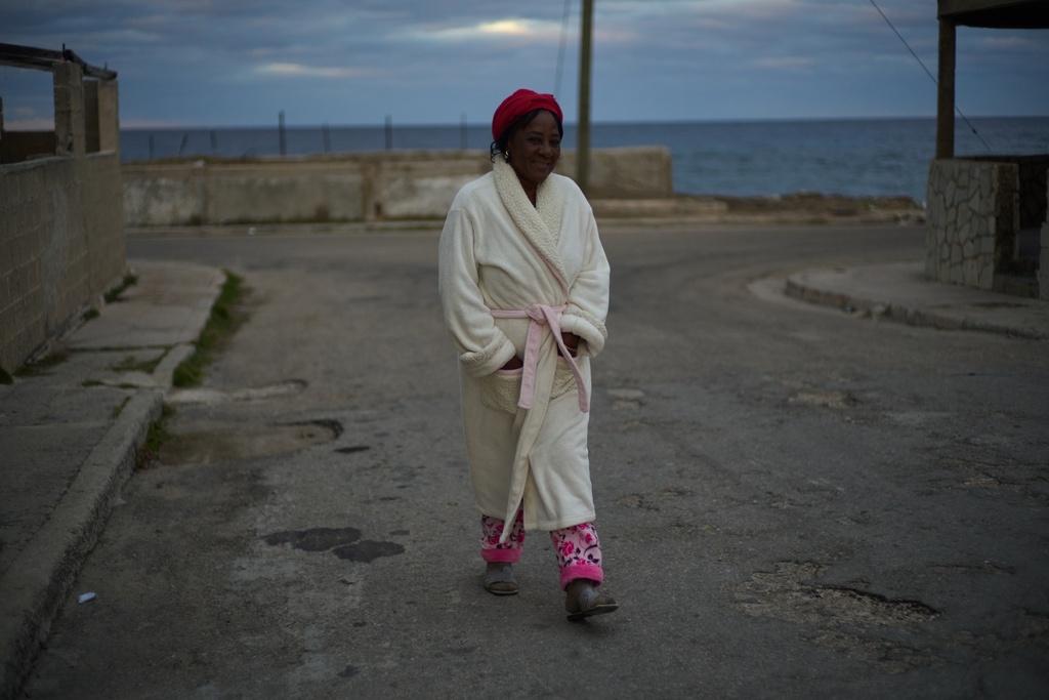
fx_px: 1166
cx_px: 524
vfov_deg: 33.4
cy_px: 350
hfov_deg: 48.5
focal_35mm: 40
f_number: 2
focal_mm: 40
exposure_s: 1/2500
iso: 1000
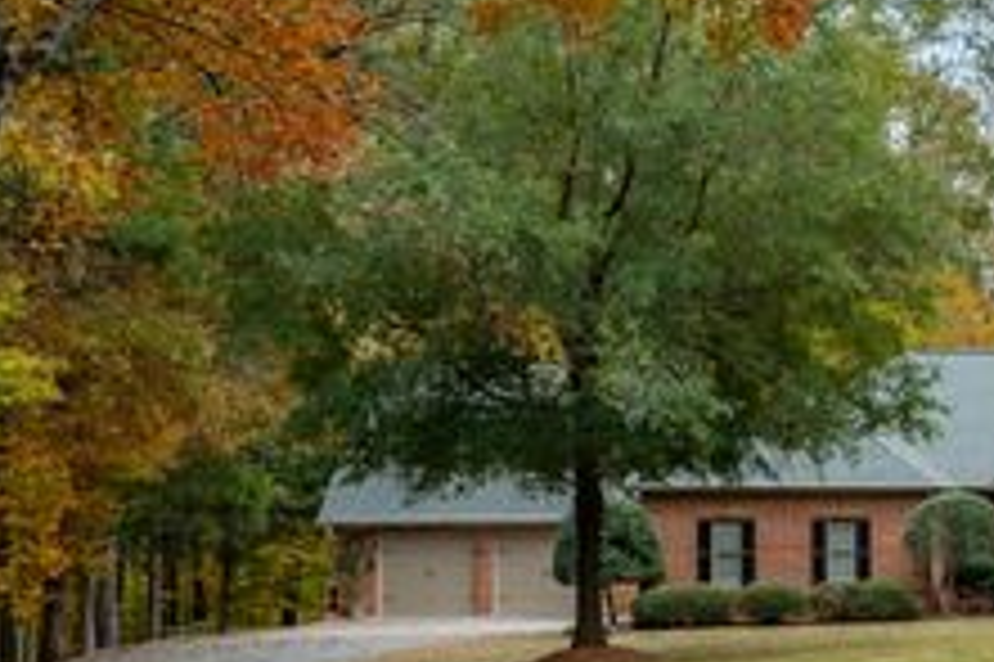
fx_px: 3062
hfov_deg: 17.8
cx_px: 1111
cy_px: 536
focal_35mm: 111
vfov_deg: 12.3
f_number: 5.6
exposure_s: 1/500
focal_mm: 49
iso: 200
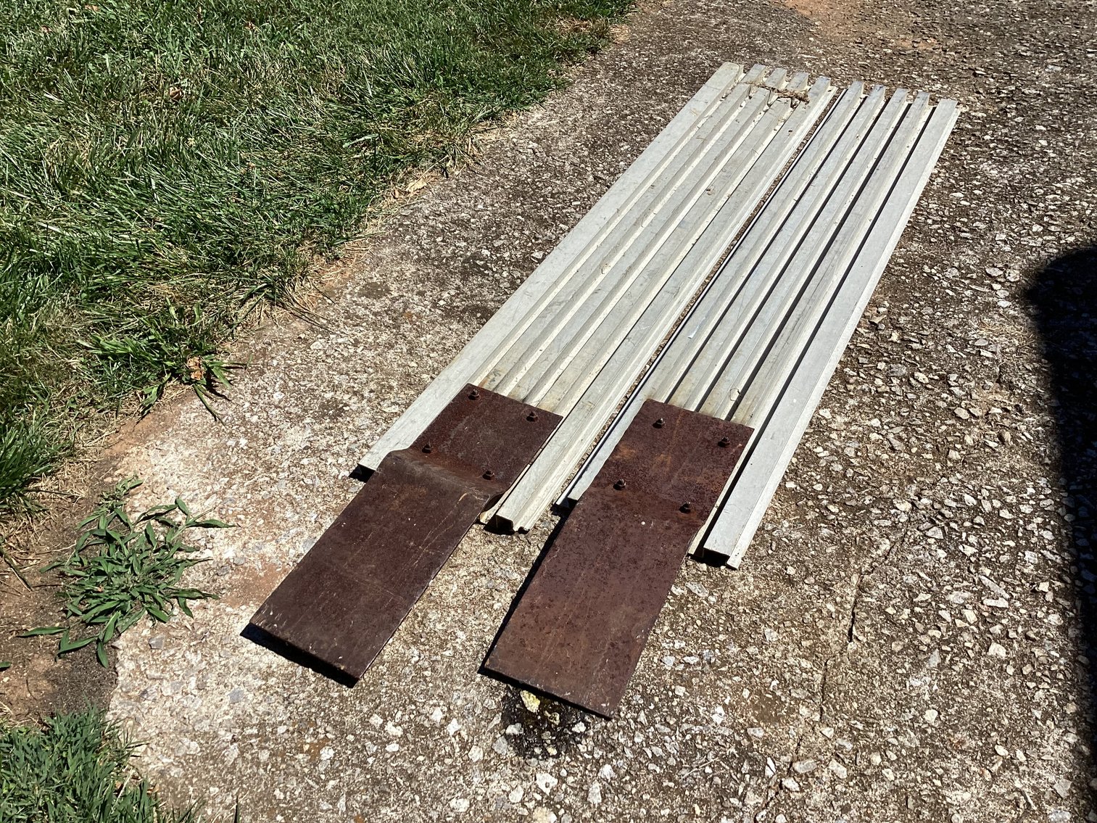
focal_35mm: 31
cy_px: 412
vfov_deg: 45.4
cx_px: 548
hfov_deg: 58.3
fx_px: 982
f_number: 2.4
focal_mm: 3.3
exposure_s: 1/1698
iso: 25
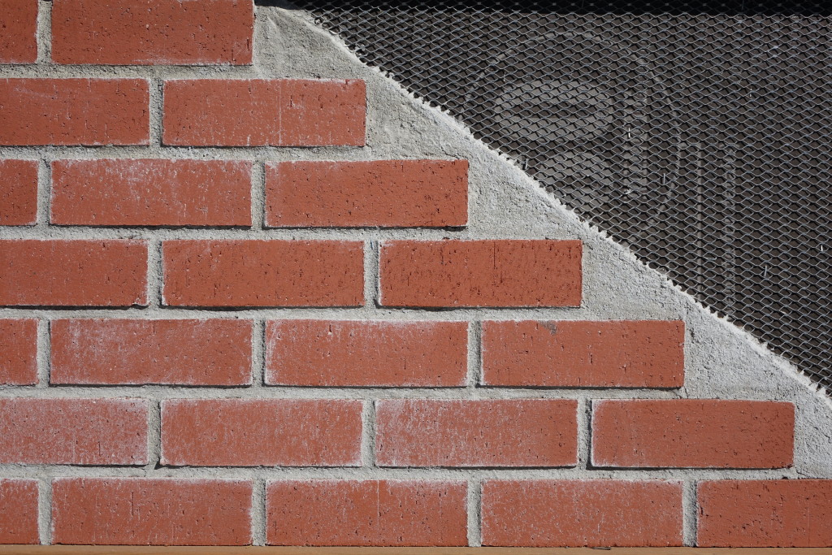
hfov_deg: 40.3
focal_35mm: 49
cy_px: 278
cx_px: 416
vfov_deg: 27.5
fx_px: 1133
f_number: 5.6
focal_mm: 17.83
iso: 125
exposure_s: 1/800
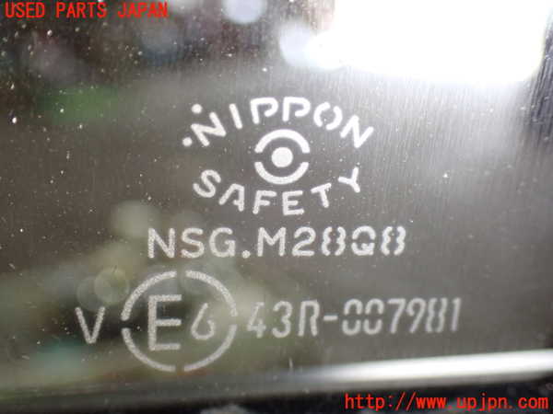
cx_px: 276
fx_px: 703
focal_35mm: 44
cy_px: 207
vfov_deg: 32.9
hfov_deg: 42.9
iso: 800
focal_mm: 7.84
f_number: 2.9
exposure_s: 1/60
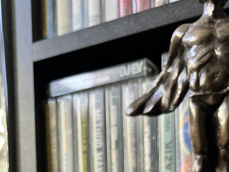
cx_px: 93
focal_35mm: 72
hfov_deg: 27.0
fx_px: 476
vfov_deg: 17.5
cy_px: 287
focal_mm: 5.1
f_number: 1.6
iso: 400
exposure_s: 1/60
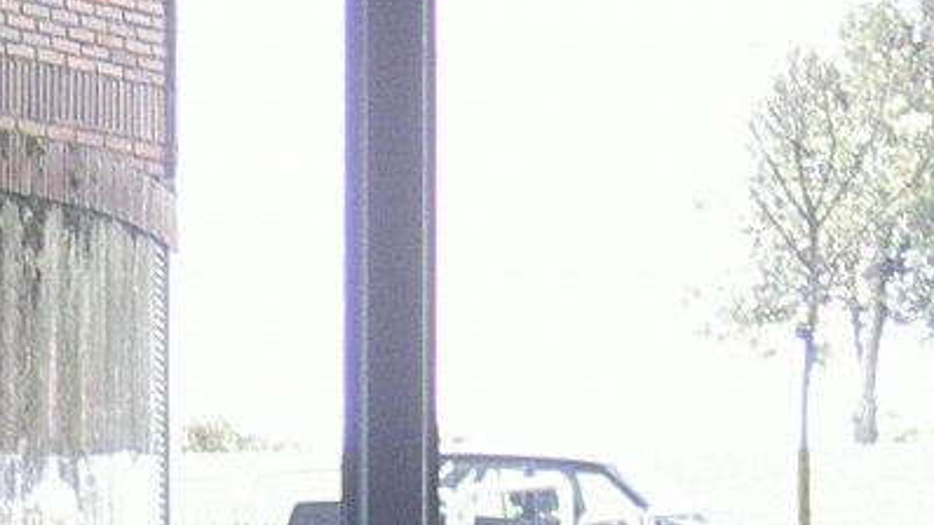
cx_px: -415
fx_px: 5969
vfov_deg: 5.0
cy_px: 996
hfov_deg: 8.8
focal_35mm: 241
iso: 100
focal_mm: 11.3
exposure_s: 1/68.5
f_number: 3.3
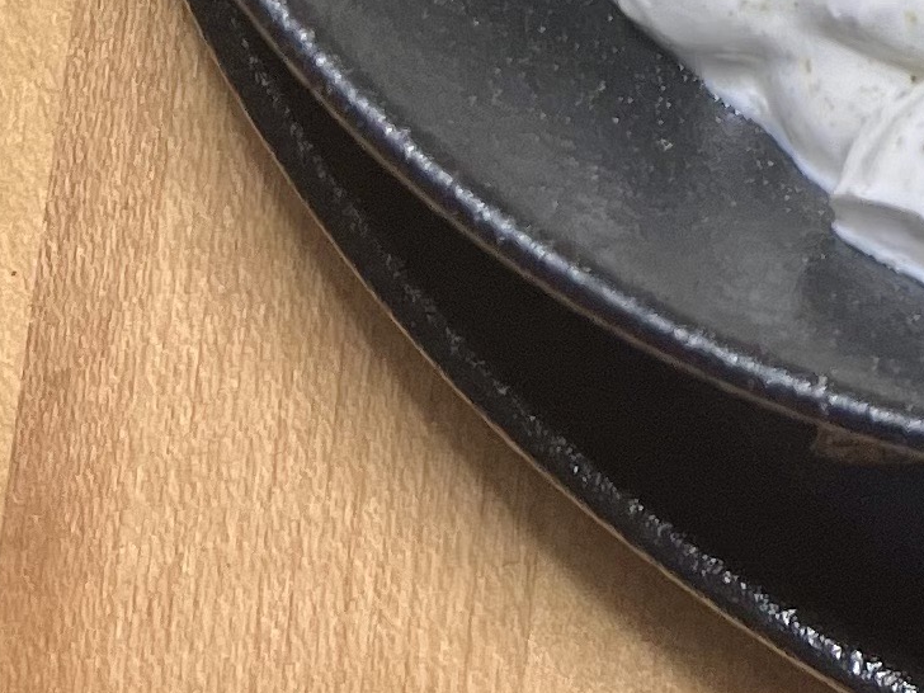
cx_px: 2524
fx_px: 3844
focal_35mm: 144
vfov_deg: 9.7
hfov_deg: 10.7
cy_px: -583
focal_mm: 5.7
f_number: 1.5
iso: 50
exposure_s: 1/473
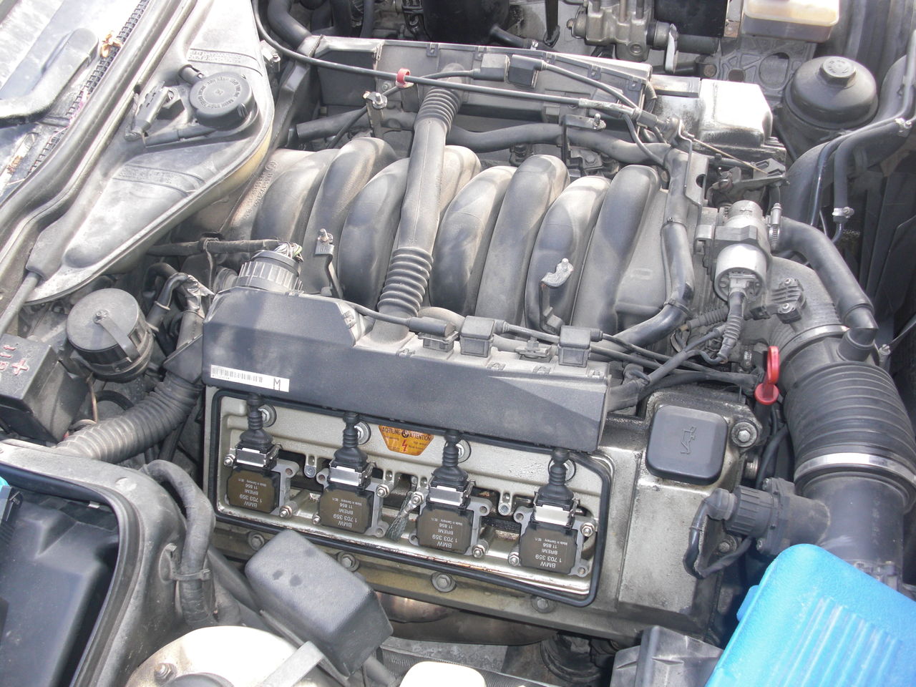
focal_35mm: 36
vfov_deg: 39.7
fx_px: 953
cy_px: 344
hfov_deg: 51.4
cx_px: 458
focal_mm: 6.3
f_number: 2.8
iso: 100
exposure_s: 1/100
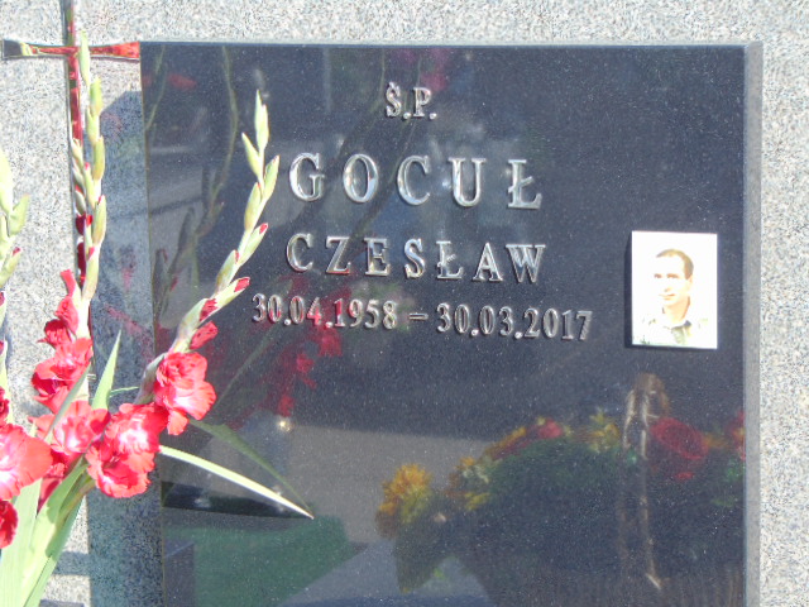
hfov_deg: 18.2
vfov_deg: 13.7
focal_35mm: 108
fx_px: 2524
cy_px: 304
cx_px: 404
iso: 80
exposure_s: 1/160
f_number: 3.9
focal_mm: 19.4
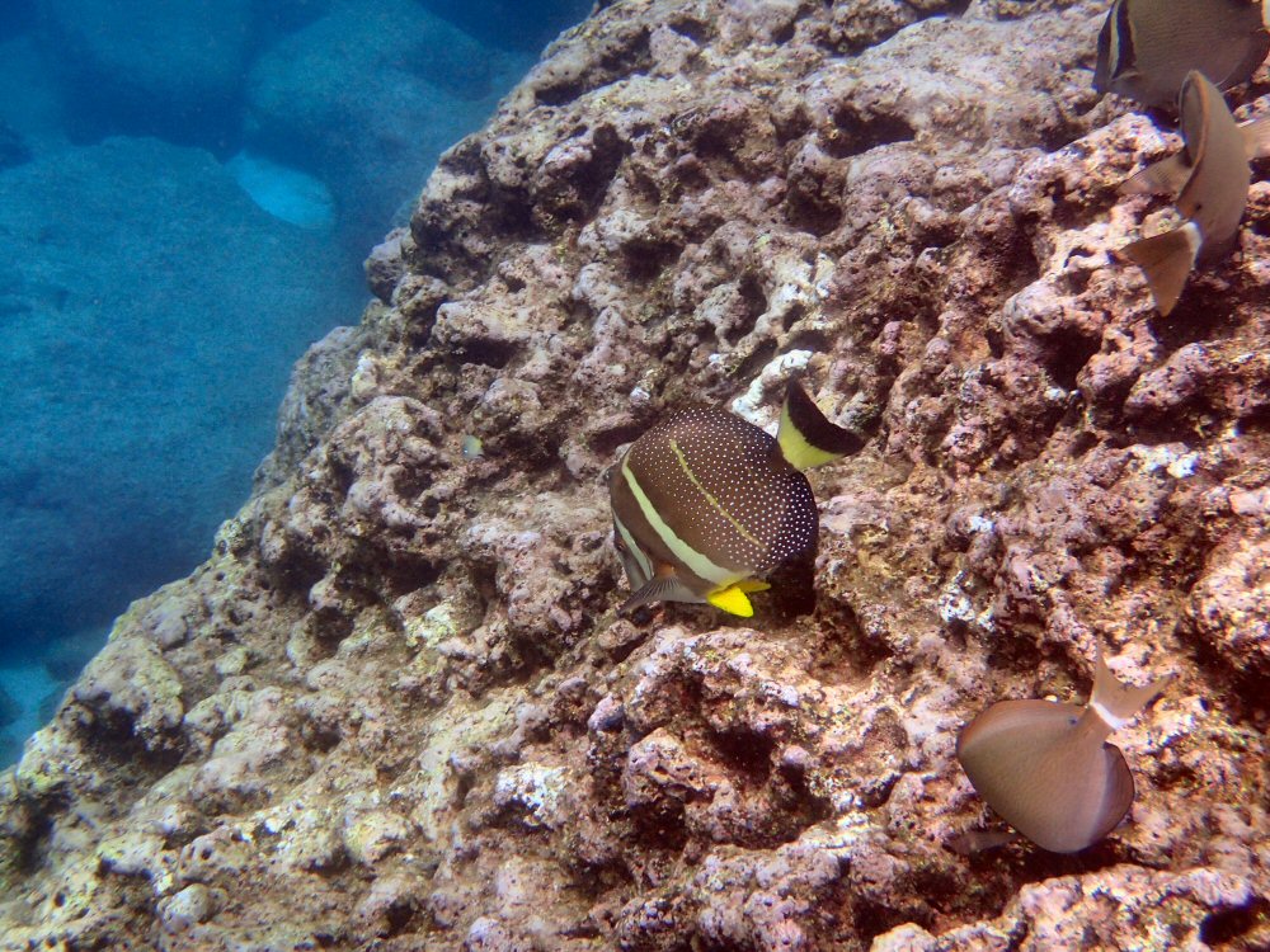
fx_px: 1944
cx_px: 635
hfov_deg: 36.2
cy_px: 476
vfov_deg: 27.5
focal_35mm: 53
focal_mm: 9.61
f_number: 4.5
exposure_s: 1/250
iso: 100
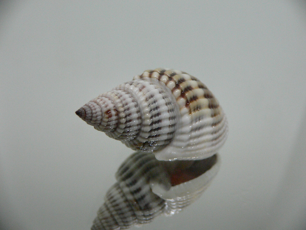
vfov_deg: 40.7
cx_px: 153
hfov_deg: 52.6
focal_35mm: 35
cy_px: 115
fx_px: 309
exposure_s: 1/60
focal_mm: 4.6
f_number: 2.8
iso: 200
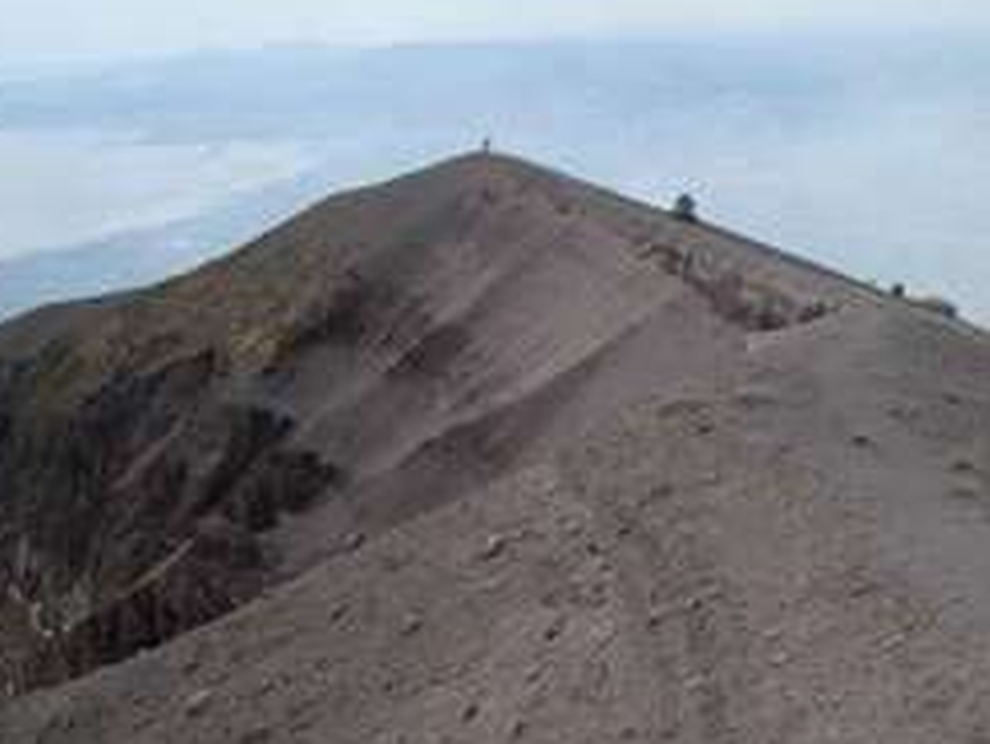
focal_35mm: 62
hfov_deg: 30.5
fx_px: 1774
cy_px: 396
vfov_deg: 23.7
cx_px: 780
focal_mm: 8
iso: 100
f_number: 7.6
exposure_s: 1/150
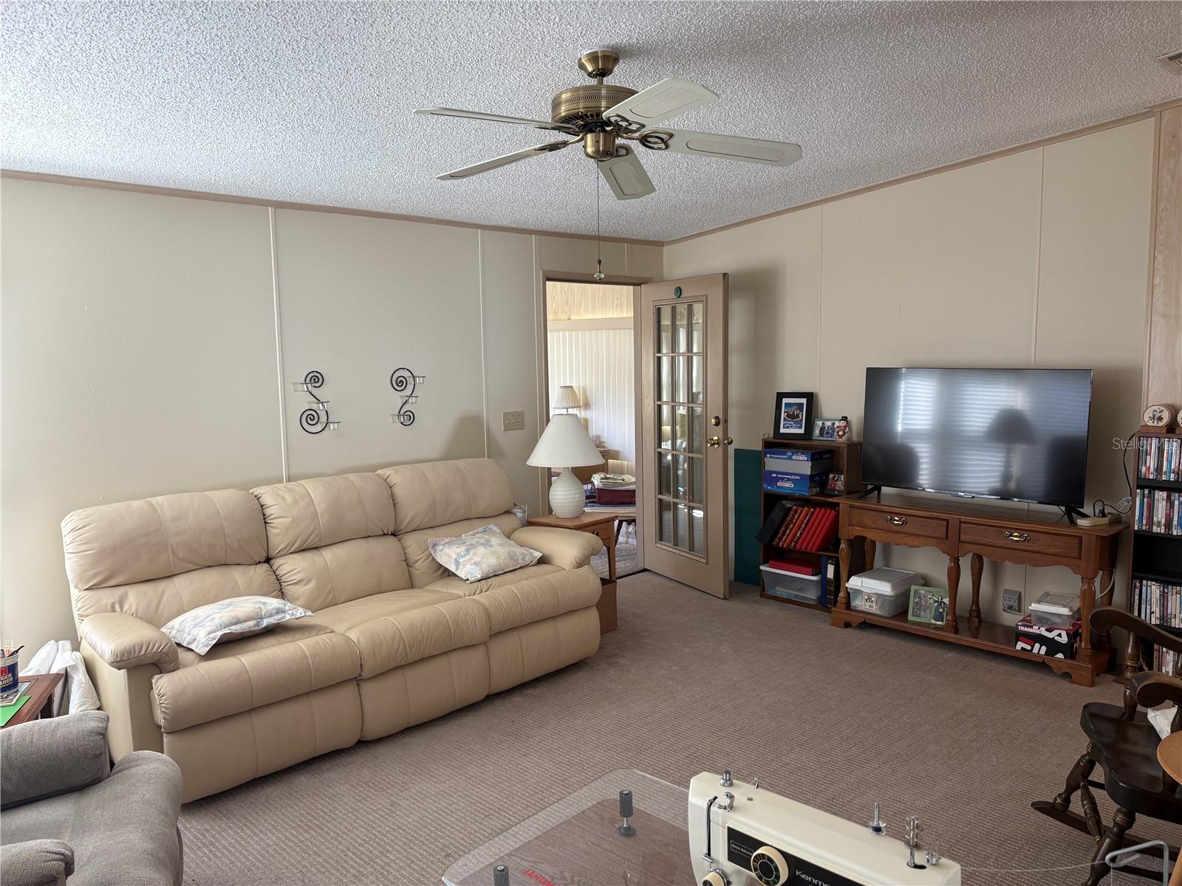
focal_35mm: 26
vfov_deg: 53.1
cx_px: 591
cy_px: 443
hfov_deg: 67.3
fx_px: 888
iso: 100
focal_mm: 5.96
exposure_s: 1/60
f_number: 1.6
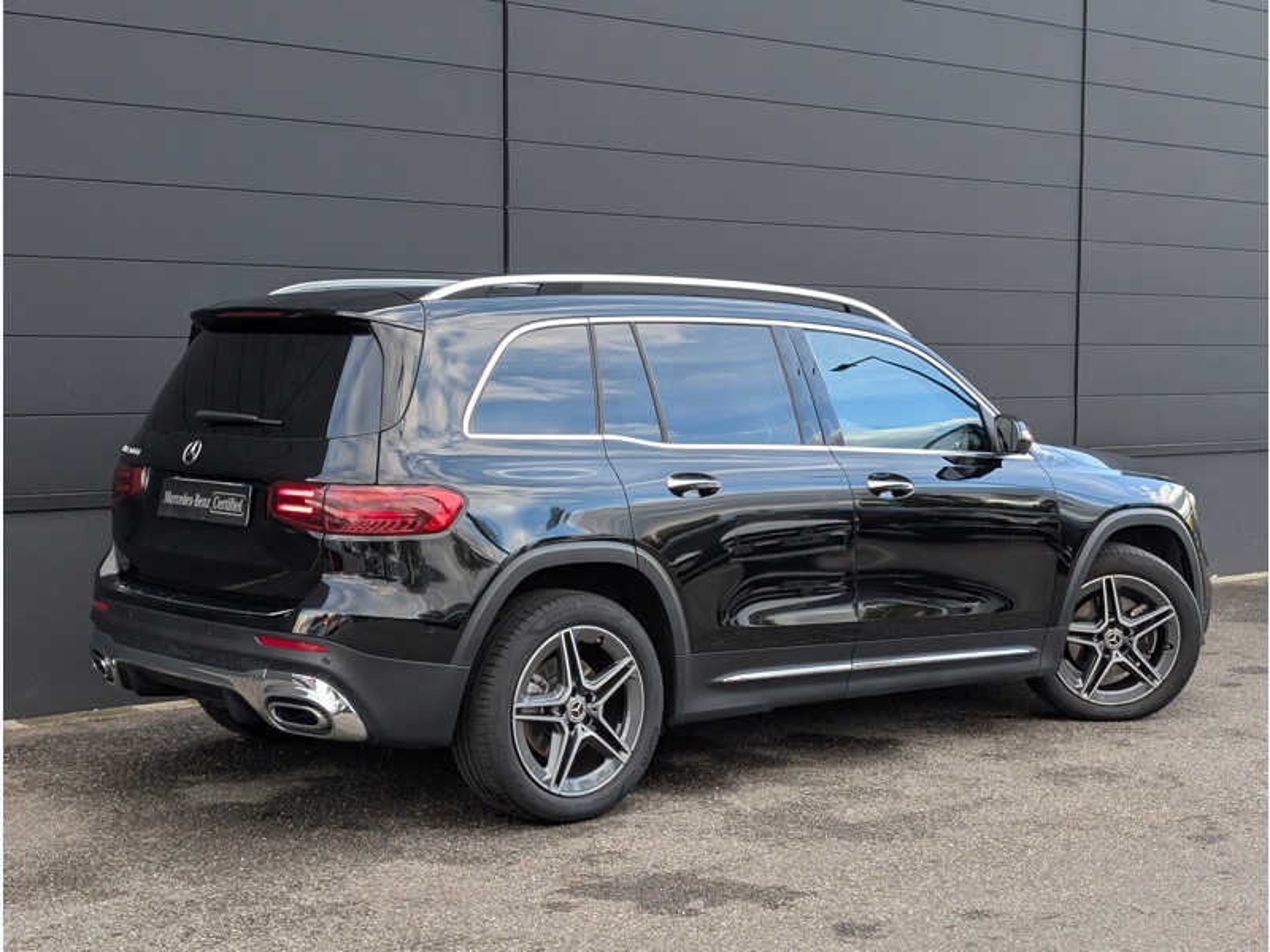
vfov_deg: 29.7
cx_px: 635
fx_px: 1798
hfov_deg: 38.9
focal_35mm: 49
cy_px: 476
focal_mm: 6.9
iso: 79
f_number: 1.68
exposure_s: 1/409
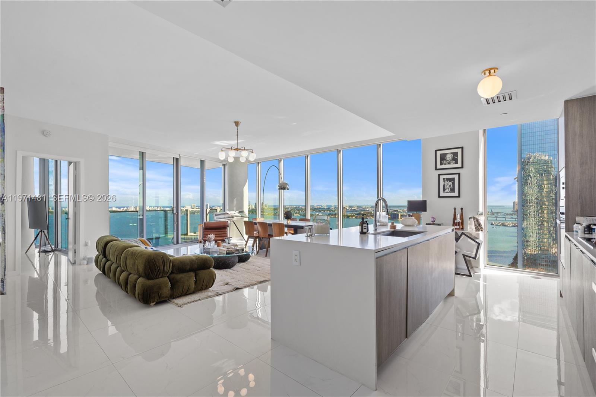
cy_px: 198
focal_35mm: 16
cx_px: 298
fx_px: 265
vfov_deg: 73.7
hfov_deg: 96.7
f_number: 13
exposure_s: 1/20
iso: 250
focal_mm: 16
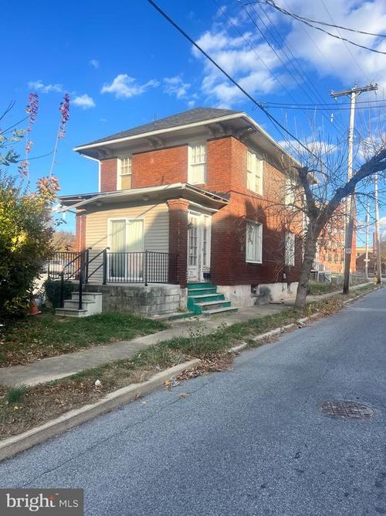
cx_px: 193
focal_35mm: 26
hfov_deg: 53.0
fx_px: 387
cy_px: 258
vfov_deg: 67.3
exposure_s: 1/1838
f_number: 1.5
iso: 50
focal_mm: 5.7
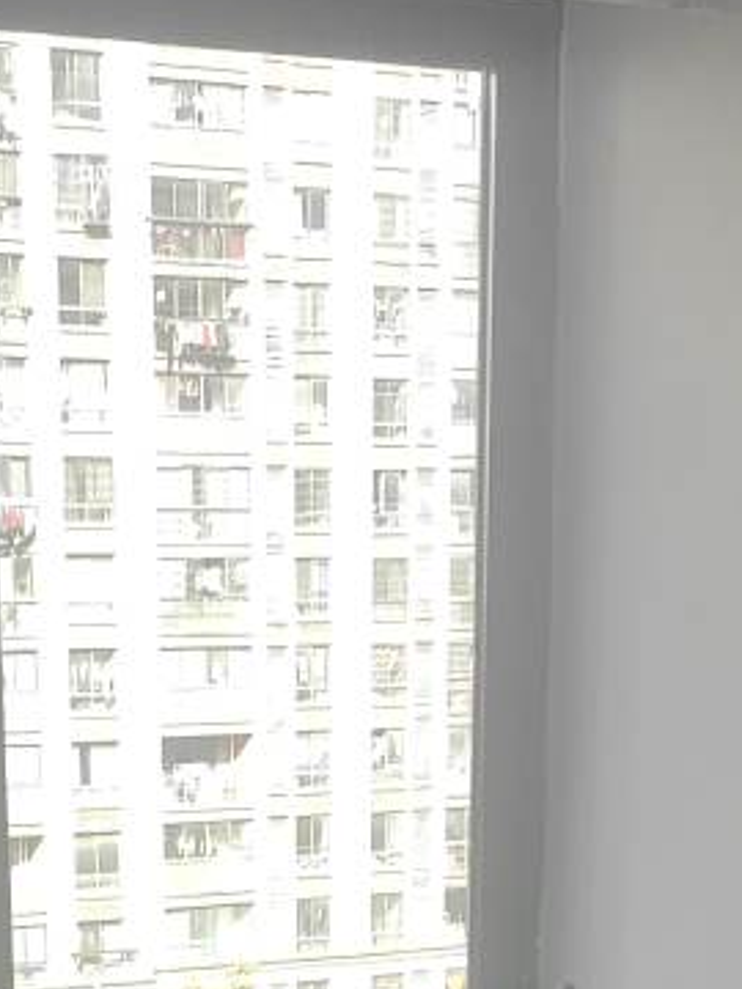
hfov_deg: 18.2
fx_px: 2286
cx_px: 113
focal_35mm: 80
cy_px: 1298
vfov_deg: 21.9
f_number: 1.8
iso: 160
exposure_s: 1/841
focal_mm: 5.54
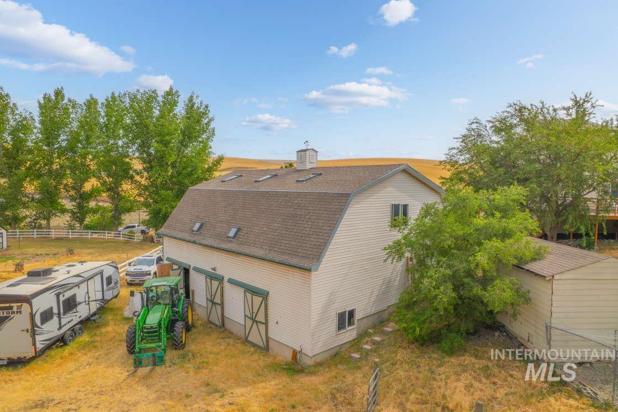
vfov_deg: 57.2
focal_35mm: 22
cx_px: 309
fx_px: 378
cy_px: 206
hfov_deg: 78.6
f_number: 2.8
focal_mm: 8.38
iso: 100
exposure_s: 1/90
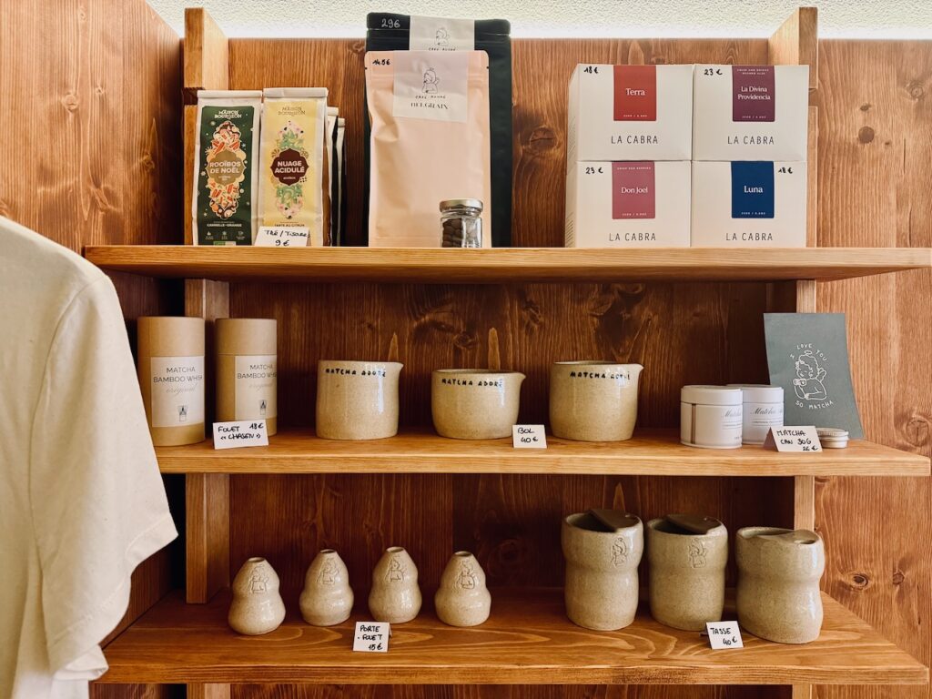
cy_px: 350
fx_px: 646
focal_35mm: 24
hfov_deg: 71.6
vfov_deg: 56.8
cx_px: 466
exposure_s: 1/60
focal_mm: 6.76
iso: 400
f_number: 1.78
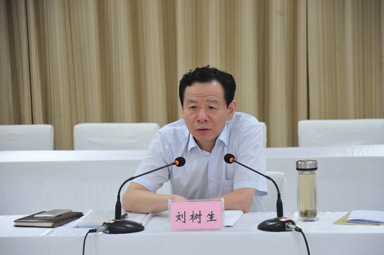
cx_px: 192
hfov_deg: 13.1
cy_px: 128
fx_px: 1679
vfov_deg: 8.7
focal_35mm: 158
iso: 1600
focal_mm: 105
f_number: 5.6
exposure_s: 1/40
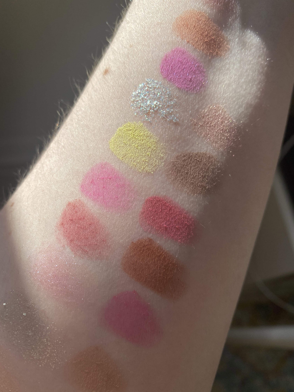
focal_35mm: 26
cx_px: 147
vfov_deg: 67.3
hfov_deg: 53.1
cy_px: 196
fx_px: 294
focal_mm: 4.2
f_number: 1.8
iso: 32
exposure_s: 1/906
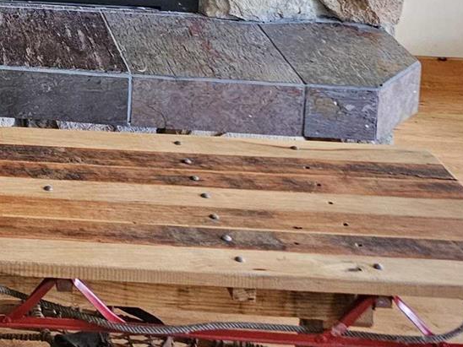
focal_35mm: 86
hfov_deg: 19.3
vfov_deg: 14.9
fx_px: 1150
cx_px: -271
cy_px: -288
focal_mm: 6.3
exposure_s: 1/120
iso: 800
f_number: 1.7
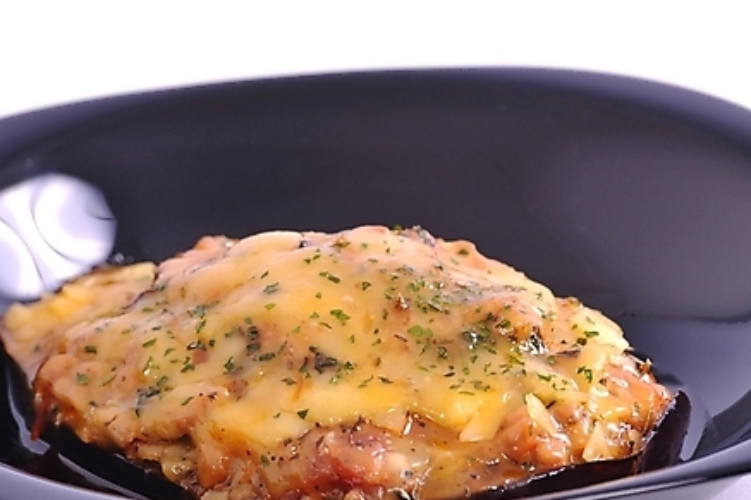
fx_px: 8376
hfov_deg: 5.1
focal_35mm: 402
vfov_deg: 3.4
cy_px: 280
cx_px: 395
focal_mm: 195
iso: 100
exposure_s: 1/160
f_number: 7.1
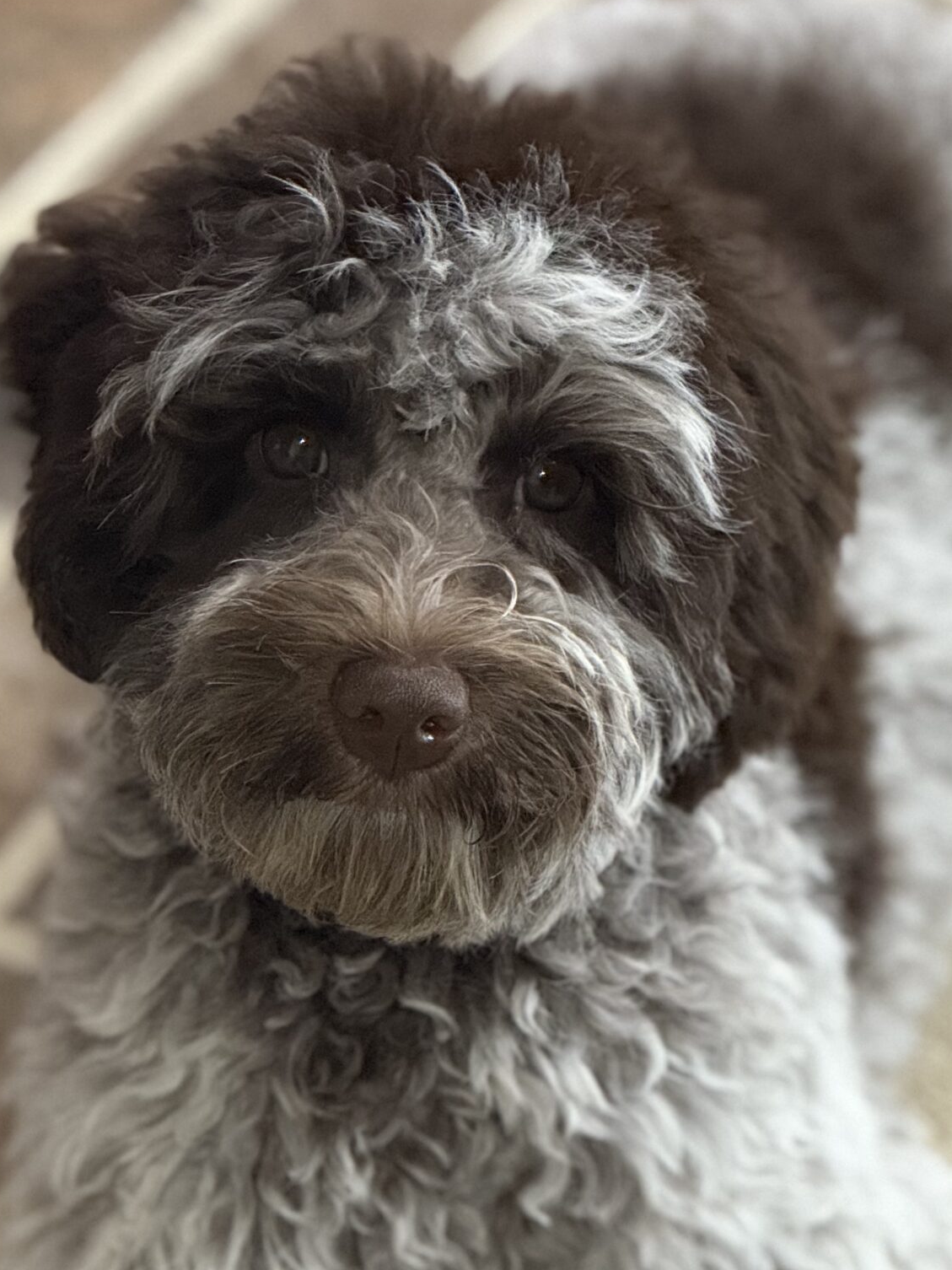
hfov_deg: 7.3
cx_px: 394
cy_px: 906
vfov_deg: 9.7
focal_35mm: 204
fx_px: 7483
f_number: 2.8
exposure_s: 1/40
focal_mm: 15.66
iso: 1000
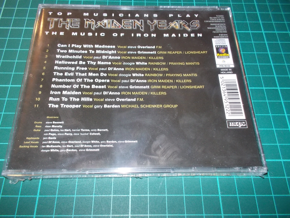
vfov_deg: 48.2
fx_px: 243
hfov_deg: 61.7
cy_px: 109
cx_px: 145
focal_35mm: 29
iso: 200
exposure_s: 1/30
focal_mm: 4.1
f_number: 3.3
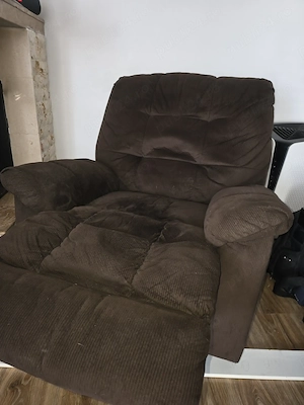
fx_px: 269
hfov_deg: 58.9
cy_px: 202
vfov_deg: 73.9
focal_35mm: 23
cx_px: 152
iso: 100
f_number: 1.7
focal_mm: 6.3
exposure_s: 1/25
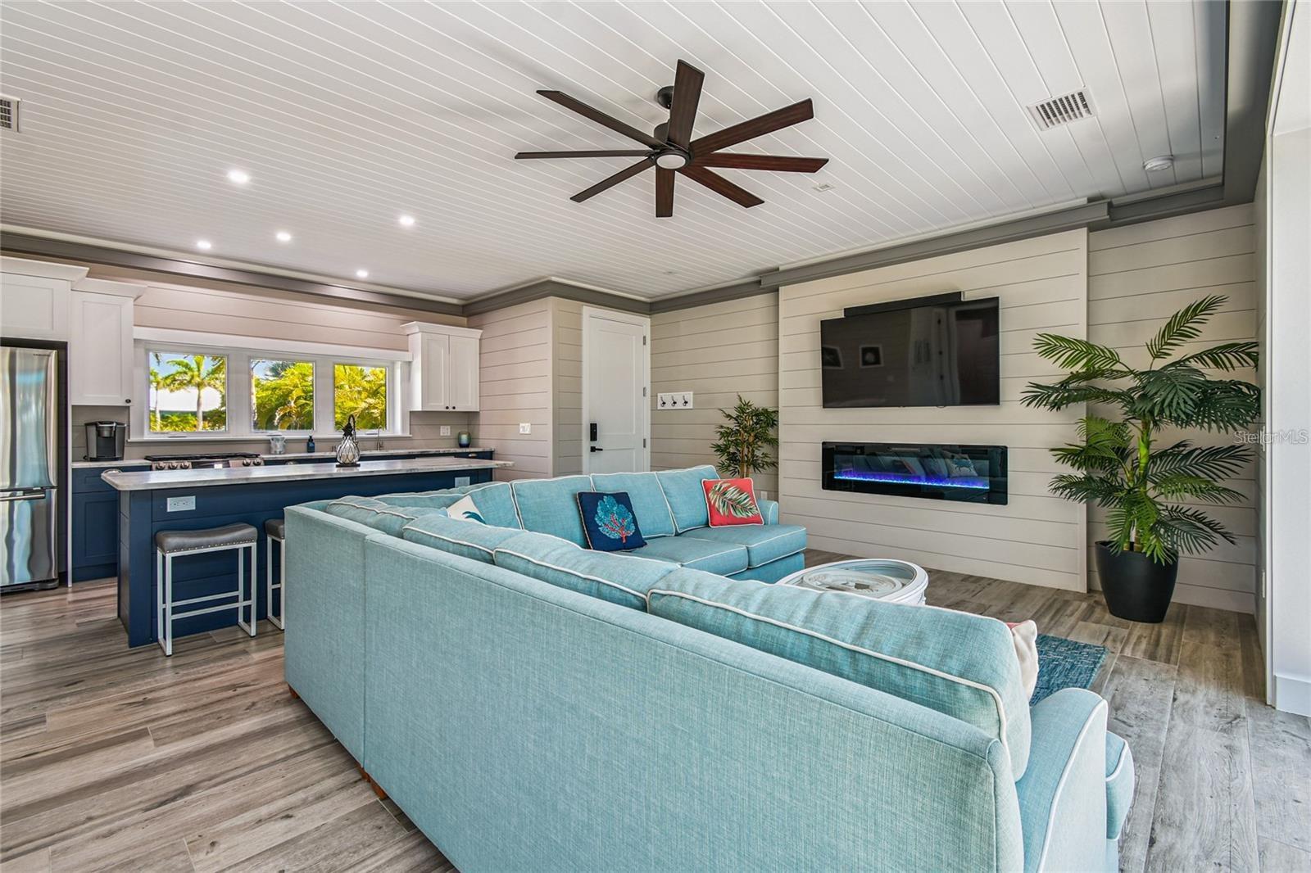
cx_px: 656
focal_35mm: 15
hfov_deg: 100.4
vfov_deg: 77.3
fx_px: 546
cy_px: 436
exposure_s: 1/10
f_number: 7.1
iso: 100
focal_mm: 10
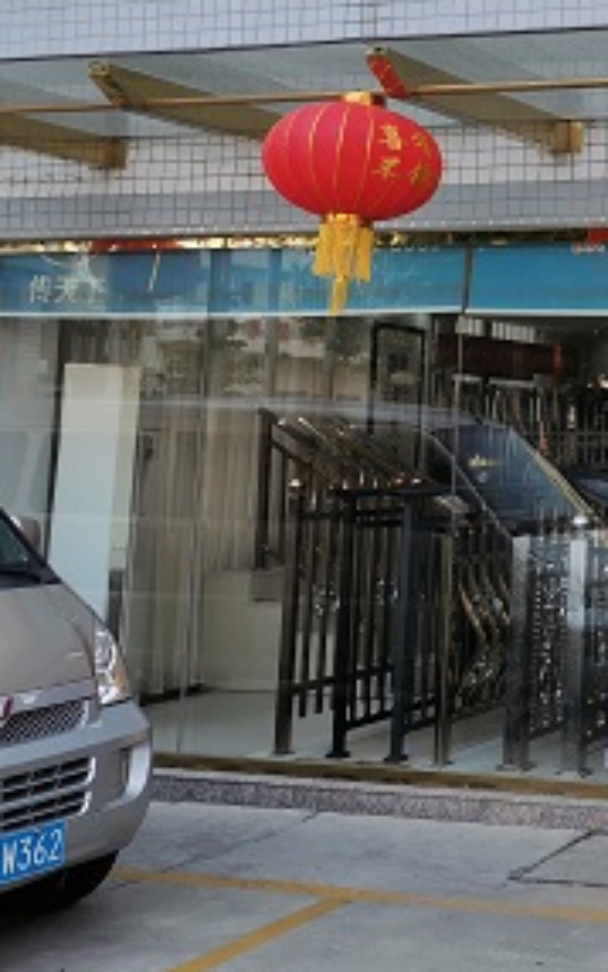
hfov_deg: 19.3
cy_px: 292
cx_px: 880
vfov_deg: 33.6
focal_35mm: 60
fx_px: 1589
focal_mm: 5.58
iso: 50
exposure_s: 1/384
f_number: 1.8
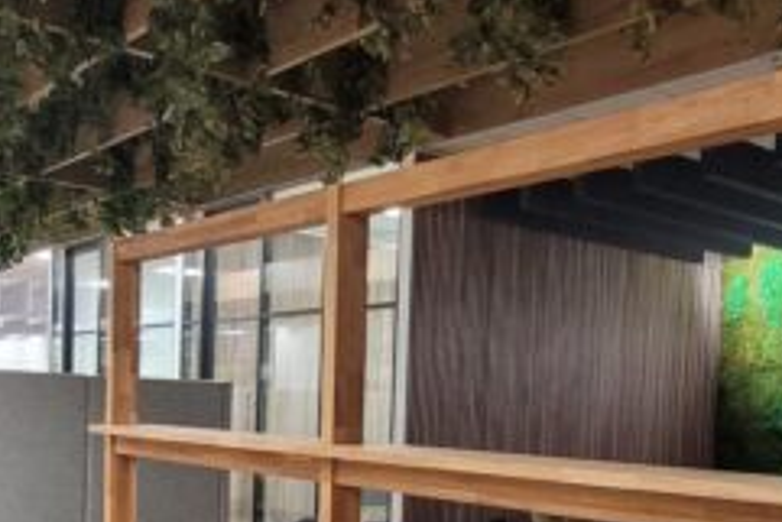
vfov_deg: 30.3
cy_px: 431
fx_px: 935
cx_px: 412
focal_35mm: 43
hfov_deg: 45.4
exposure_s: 1/50
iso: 320
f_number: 2.2
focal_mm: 1.74
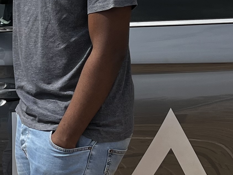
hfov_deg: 15.8
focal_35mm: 124
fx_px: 835
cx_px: 71
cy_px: 96
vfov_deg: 12.0
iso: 50
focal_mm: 5.7
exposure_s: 1/3165
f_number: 1.5
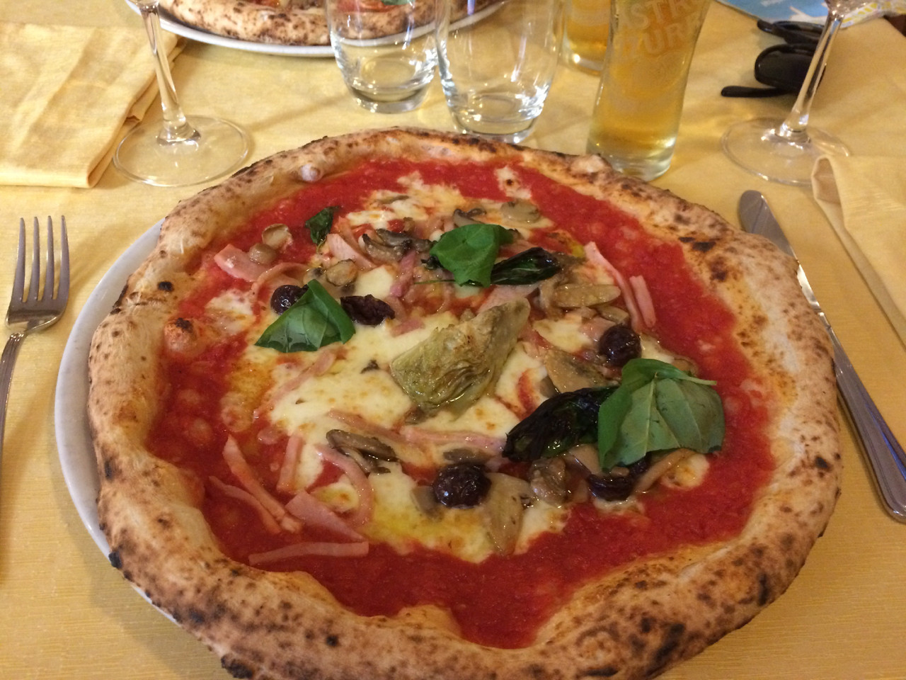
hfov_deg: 61.7
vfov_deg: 48.2
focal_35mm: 29
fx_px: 759
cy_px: 340
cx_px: 453
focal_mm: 4.15
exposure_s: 1/20
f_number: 2.2
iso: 320
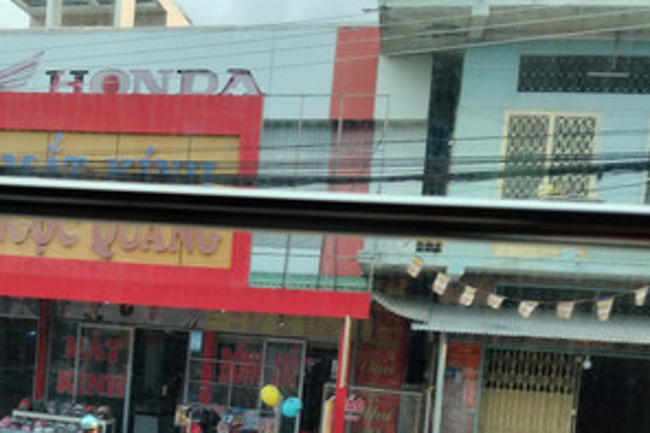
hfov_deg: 38.2
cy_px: 388
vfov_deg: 25.6
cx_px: 187
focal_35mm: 51
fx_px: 920
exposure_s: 1/202
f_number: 1.8
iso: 50
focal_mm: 4.22
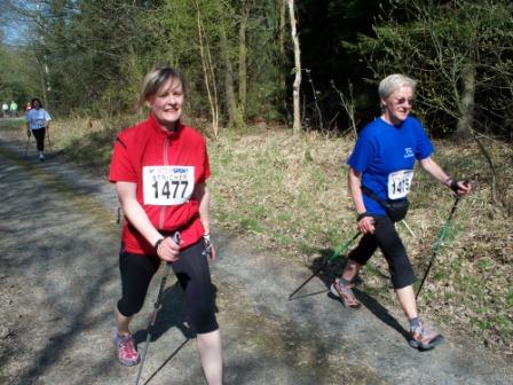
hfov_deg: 51.4
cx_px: 256
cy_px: 192
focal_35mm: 36
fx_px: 534
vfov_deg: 39.7
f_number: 5
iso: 64
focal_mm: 7.54
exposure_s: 1/250
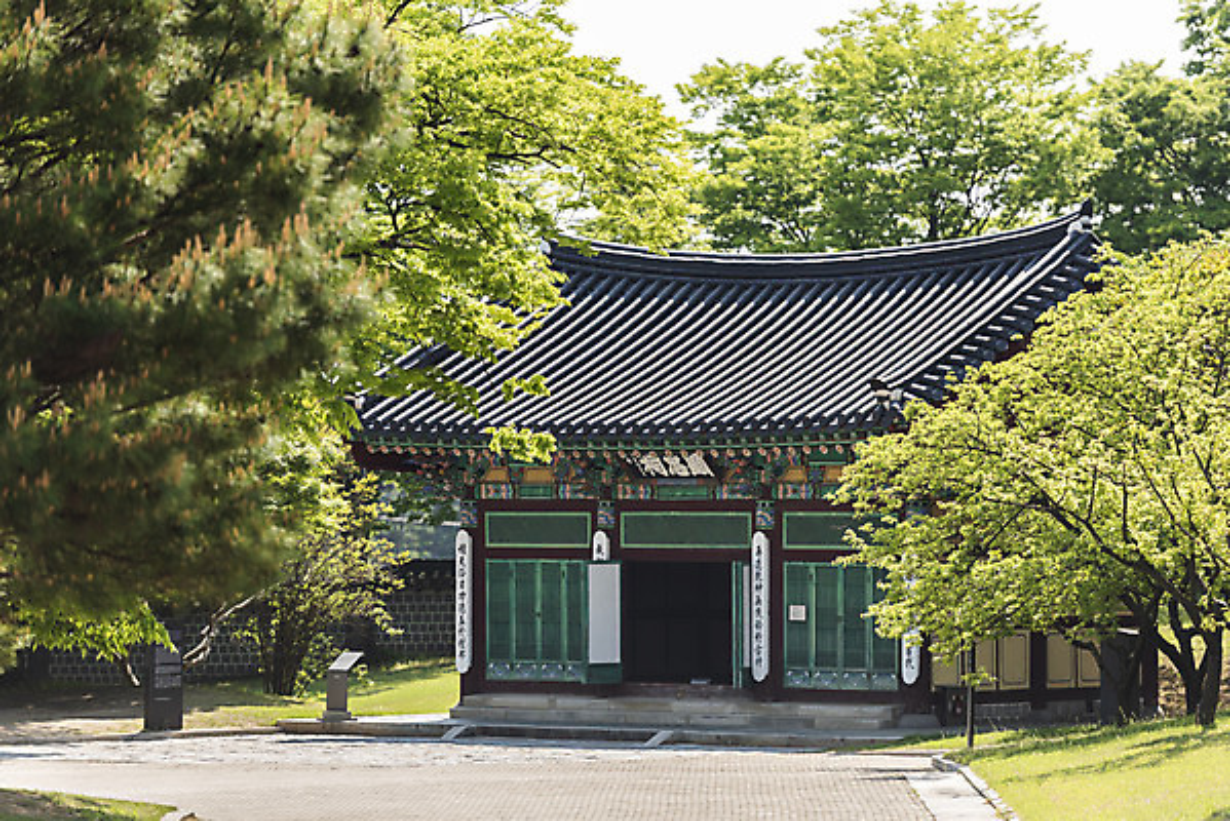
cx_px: 615
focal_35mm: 180
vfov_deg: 7.6
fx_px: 6153
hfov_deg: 11.4
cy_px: 410
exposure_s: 1/640
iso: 100
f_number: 3.5
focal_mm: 180
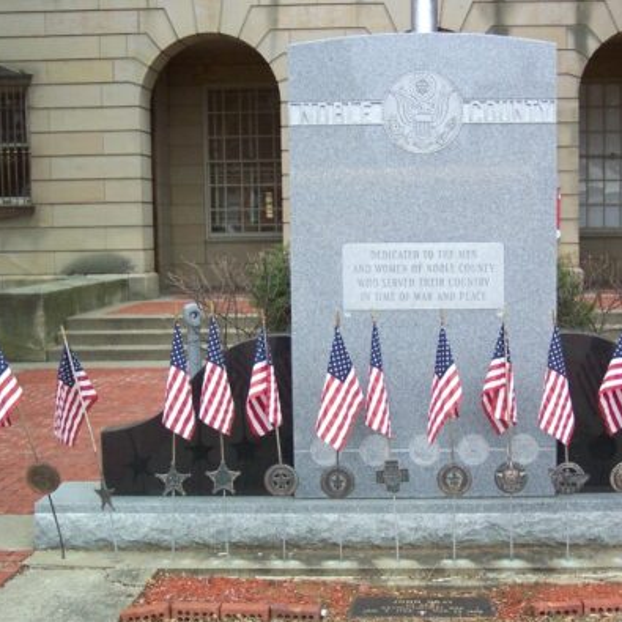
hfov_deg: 34.4
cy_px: 313
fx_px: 996
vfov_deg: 34.7
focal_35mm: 49
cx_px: 416
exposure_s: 1/250
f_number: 2.8
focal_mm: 8
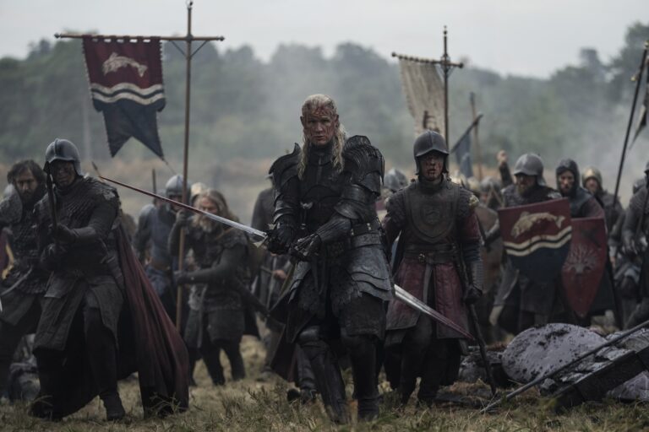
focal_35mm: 159
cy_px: 216
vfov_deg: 8.6
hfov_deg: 12.9
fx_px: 2866
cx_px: 324
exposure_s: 1/1000
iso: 1600
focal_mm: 159
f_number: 4
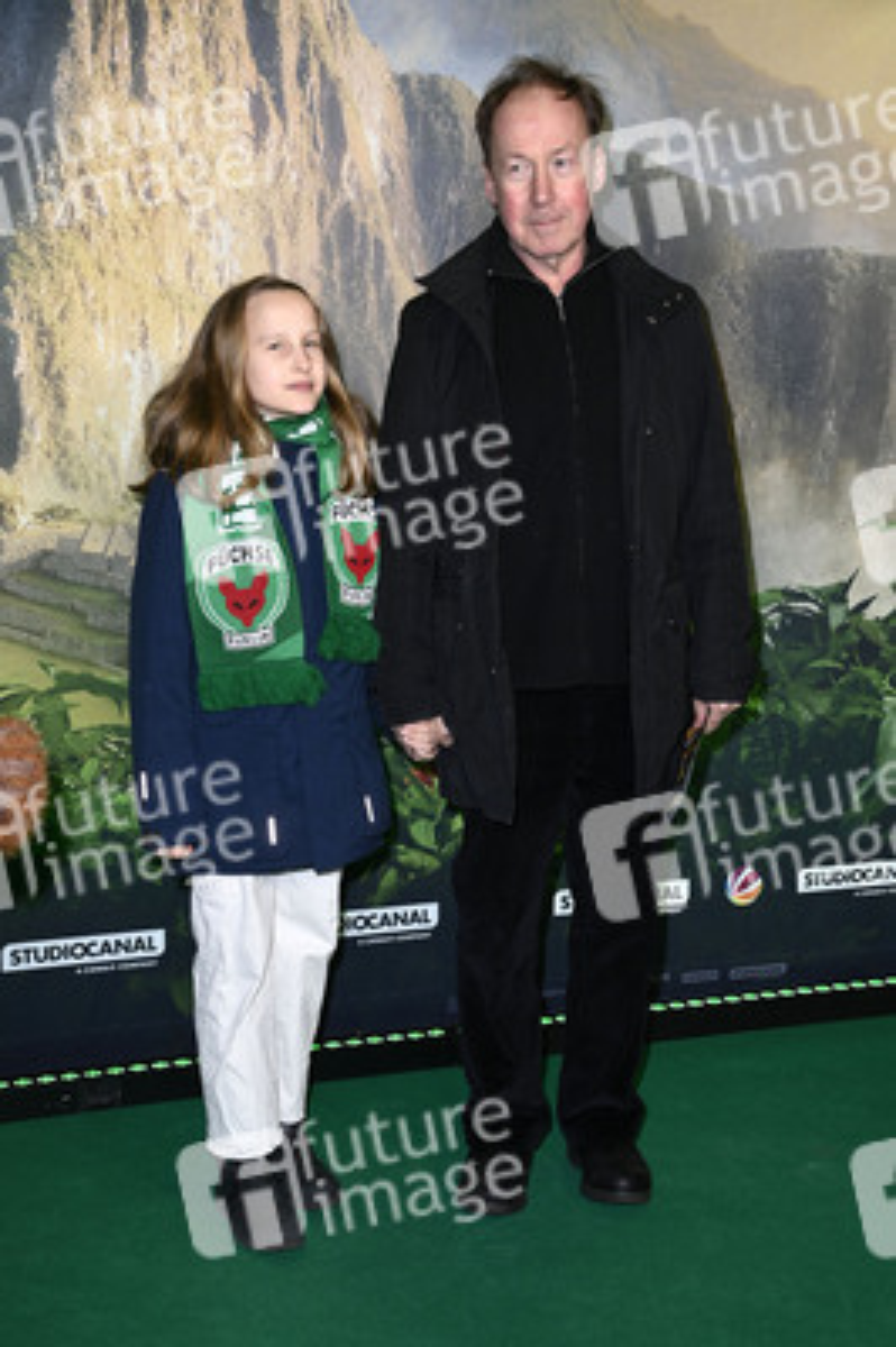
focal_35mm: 56
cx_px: 448
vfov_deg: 35.7
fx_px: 2094
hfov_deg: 24.2
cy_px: 674
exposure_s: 1/250
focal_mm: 56
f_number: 5
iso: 500
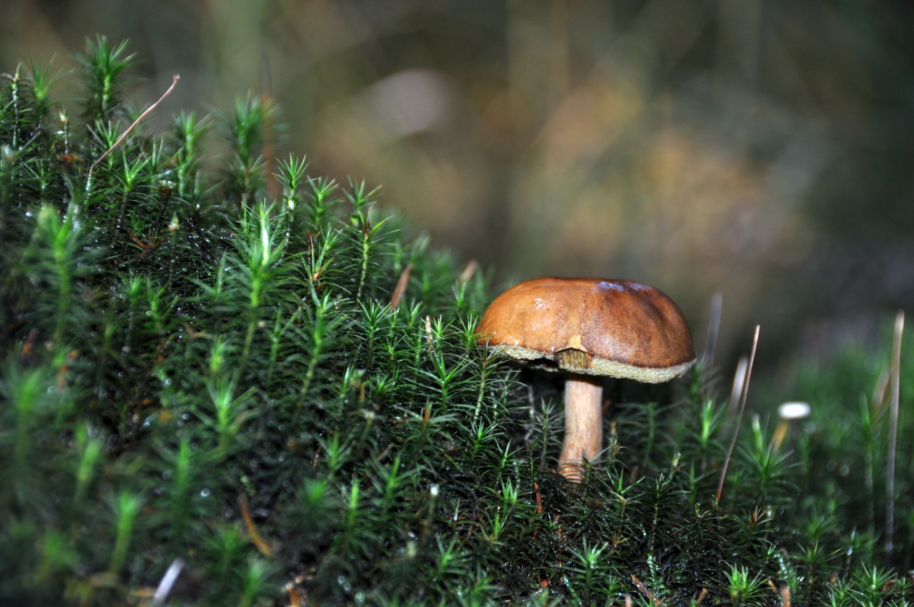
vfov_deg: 9.6
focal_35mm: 142
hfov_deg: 14.4
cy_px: 304
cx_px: 457
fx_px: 3613
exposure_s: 1/125
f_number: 5.6
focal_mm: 95
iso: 200
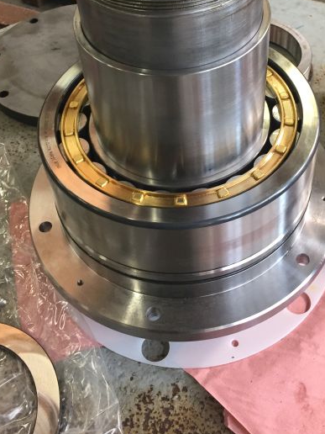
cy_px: 108
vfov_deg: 40.9
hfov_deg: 32.0
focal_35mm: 45
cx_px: 202
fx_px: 563
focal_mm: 4.15
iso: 80
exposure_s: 1/33
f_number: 2.2
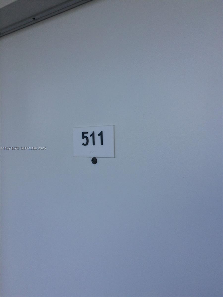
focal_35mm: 29
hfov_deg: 48.2
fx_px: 249
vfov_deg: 61.7
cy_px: 148
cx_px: 112
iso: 32
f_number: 2.2
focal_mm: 4.15
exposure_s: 1/507
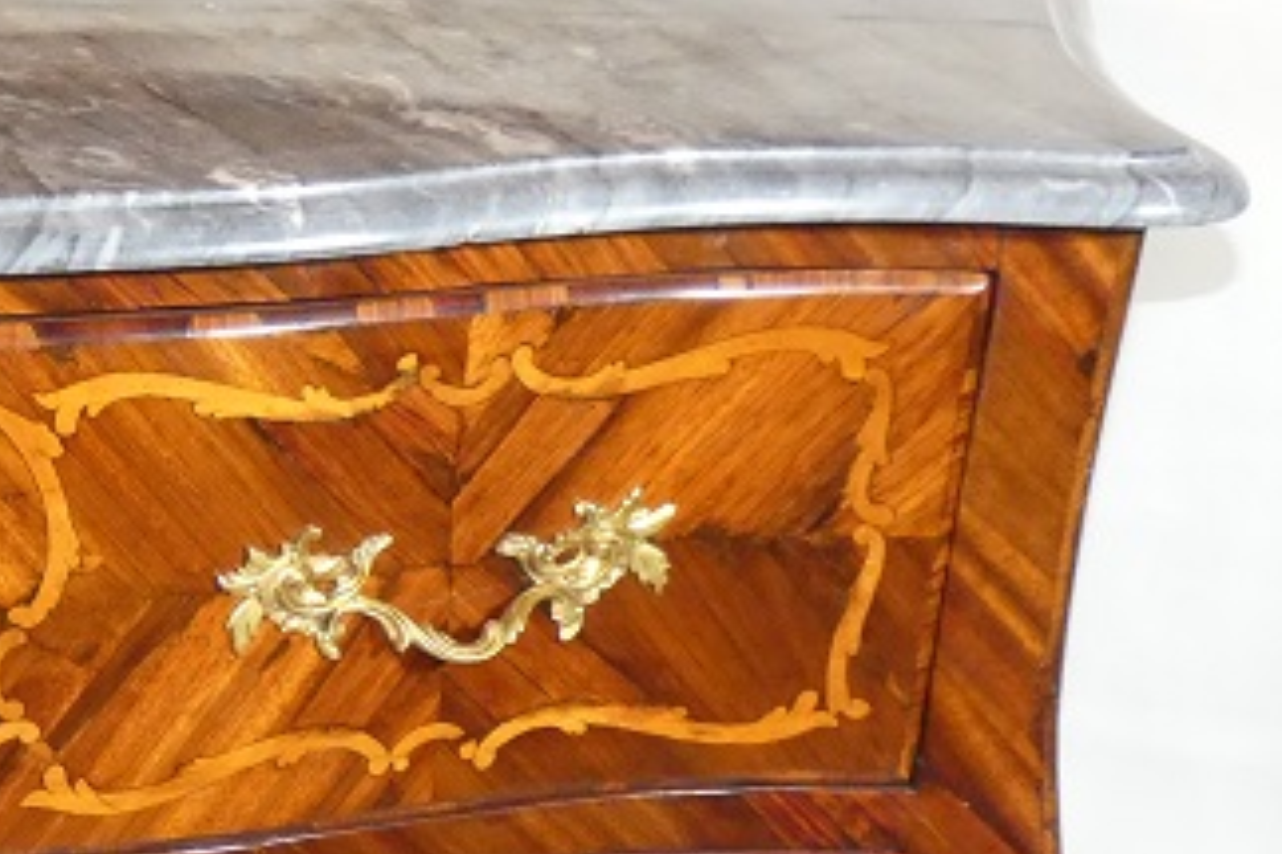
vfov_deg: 13.7
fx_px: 3488
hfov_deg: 19.6
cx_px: -254
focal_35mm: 98
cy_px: 933
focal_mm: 6.8
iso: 800
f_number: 3.5
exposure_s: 1/60
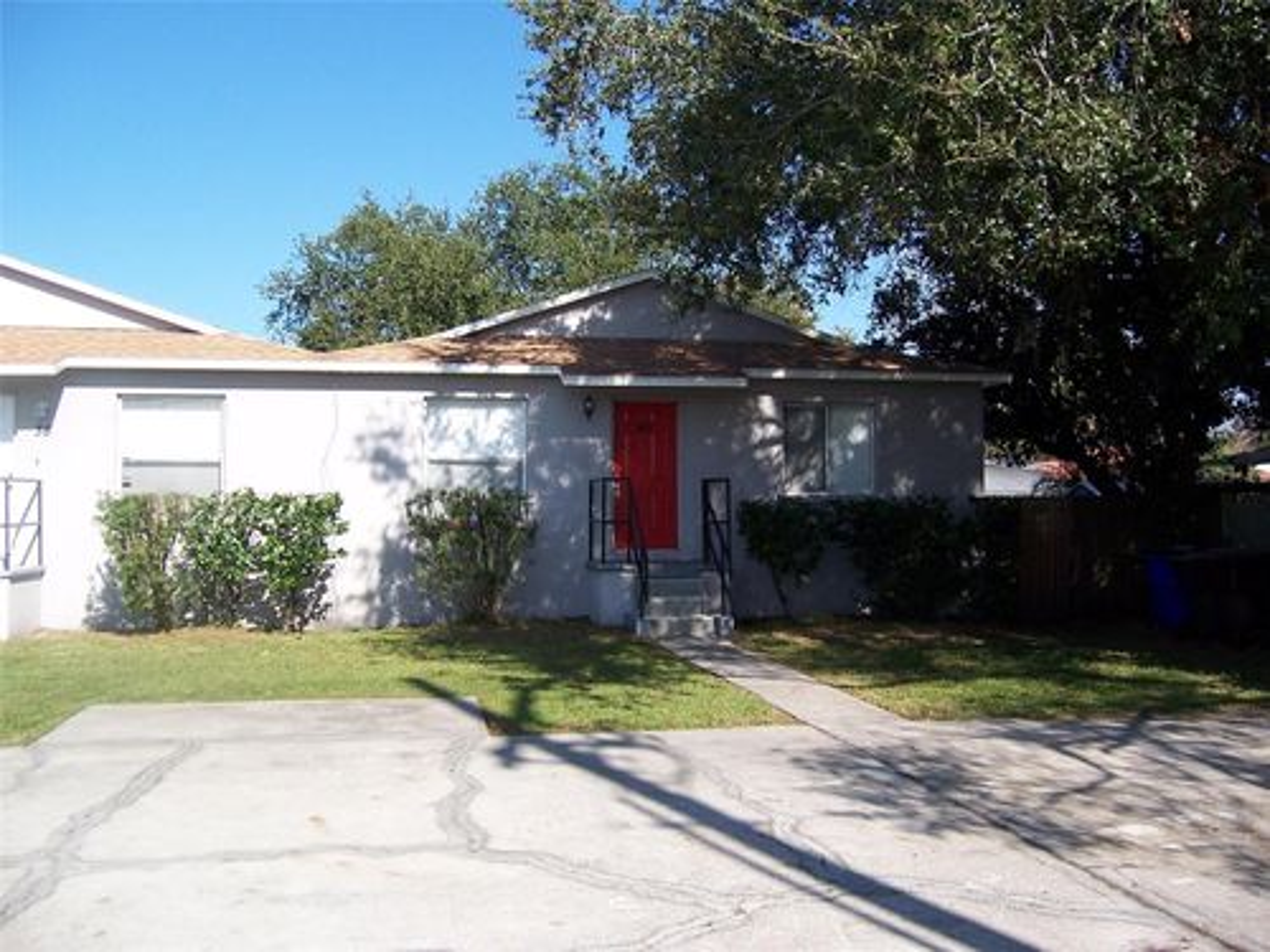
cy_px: 476
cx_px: 635
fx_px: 1211
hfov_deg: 55.4
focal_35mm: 33
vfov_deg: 42.9
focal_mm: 5.5
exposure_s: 1/500
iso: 80
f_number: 3.4
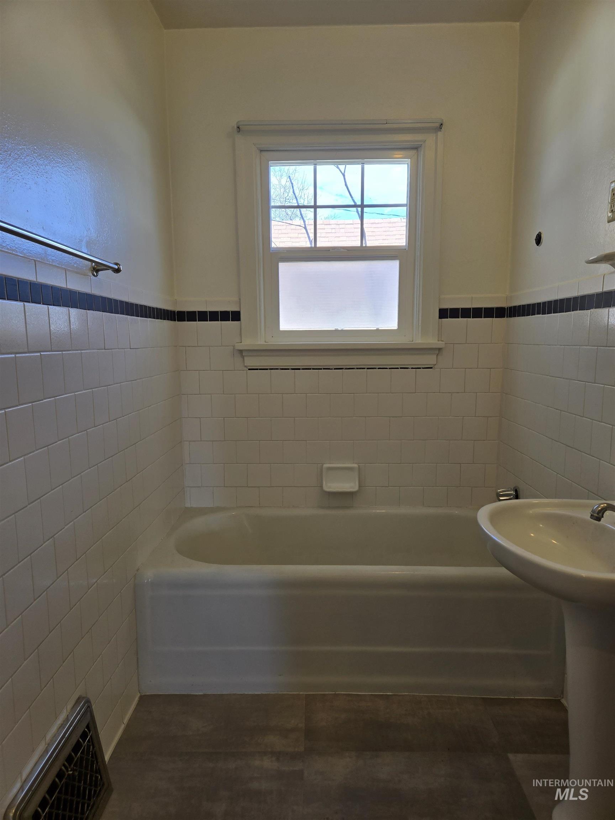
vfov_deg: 73.9
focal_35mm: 23
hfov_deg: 58.9
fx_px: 545
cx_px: 308
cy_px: 410
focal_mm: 5.4
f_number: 1.8
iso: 32
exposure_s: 1/120
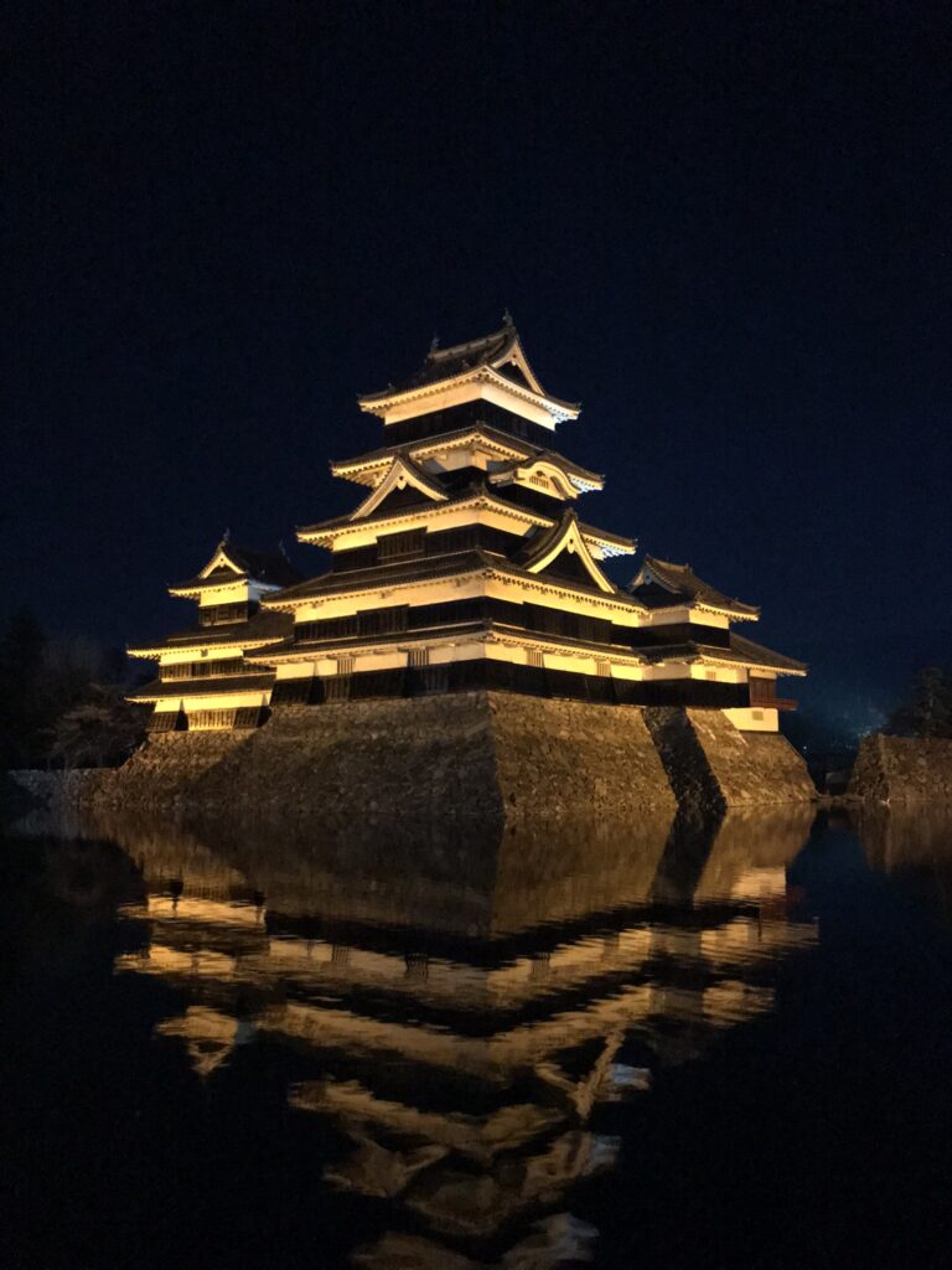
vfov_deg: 63.4
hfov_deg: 49.7
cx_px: 476
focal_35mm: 28
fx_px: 1027
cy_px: 635
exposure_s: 1/4
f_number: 1.8
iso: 800
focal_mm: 3.99
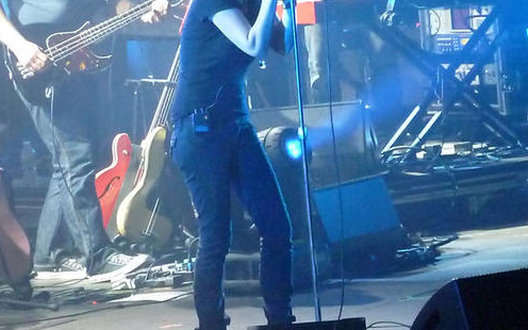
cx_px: 225
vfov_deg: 2.5
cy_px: 92
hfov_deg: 4.0
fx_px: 7555
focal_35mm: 525
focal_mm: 68.8
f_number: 5.9
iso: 3200
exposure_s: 1/100
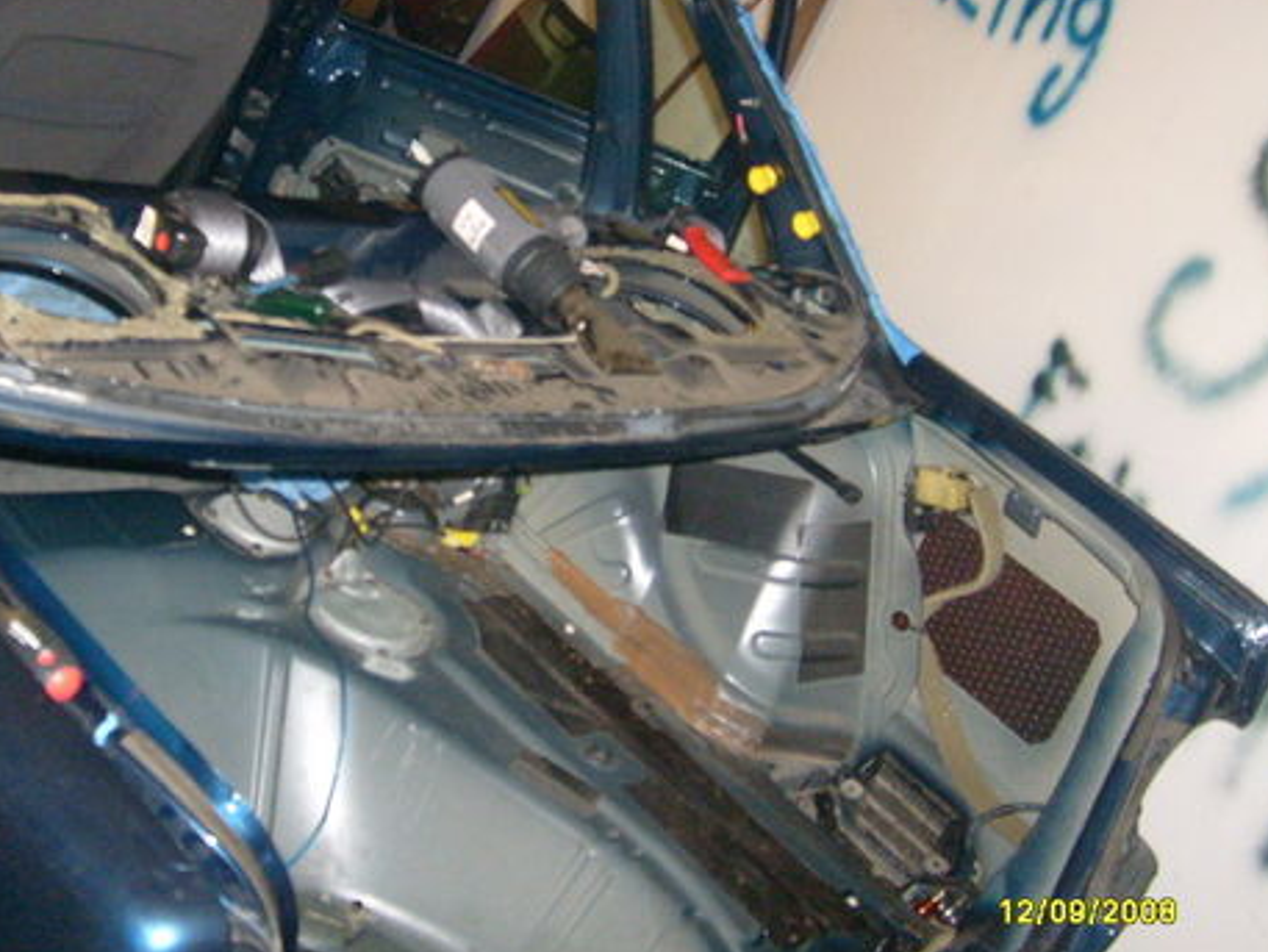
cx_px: 463
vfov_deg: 29.6
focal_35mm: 49
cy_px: 383
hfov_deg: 38.6
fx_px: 1795
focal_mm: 5.8
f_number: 2.8
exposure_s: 1/45
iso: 160
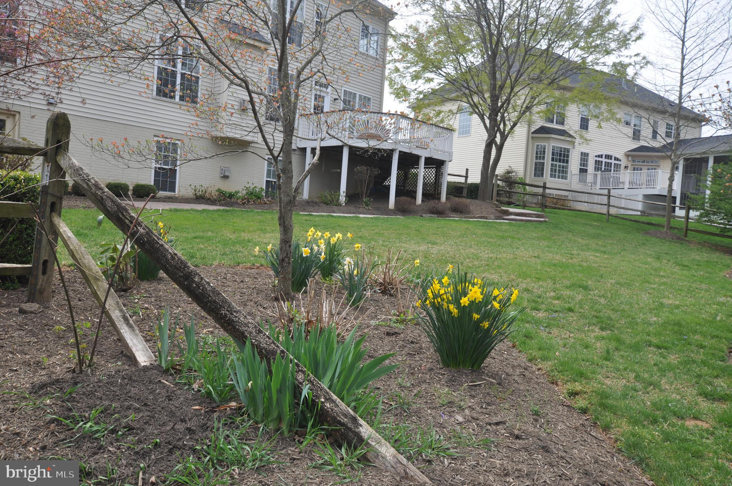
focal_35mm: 30
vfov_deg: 43.5
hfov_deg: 62.0
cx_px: 366
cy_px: 243
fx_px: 609
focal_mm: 20
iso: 200
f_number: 8
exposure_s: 1/320
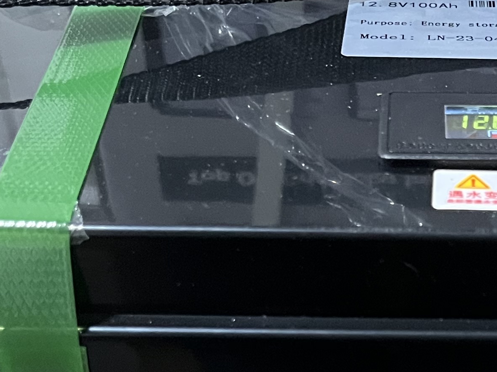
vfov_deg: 15.5
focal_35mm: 89
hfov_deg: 21.4
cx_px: 472
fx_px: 1278
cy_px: 527
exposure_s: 1/33
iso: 640
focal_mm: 5.1
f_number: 1.6
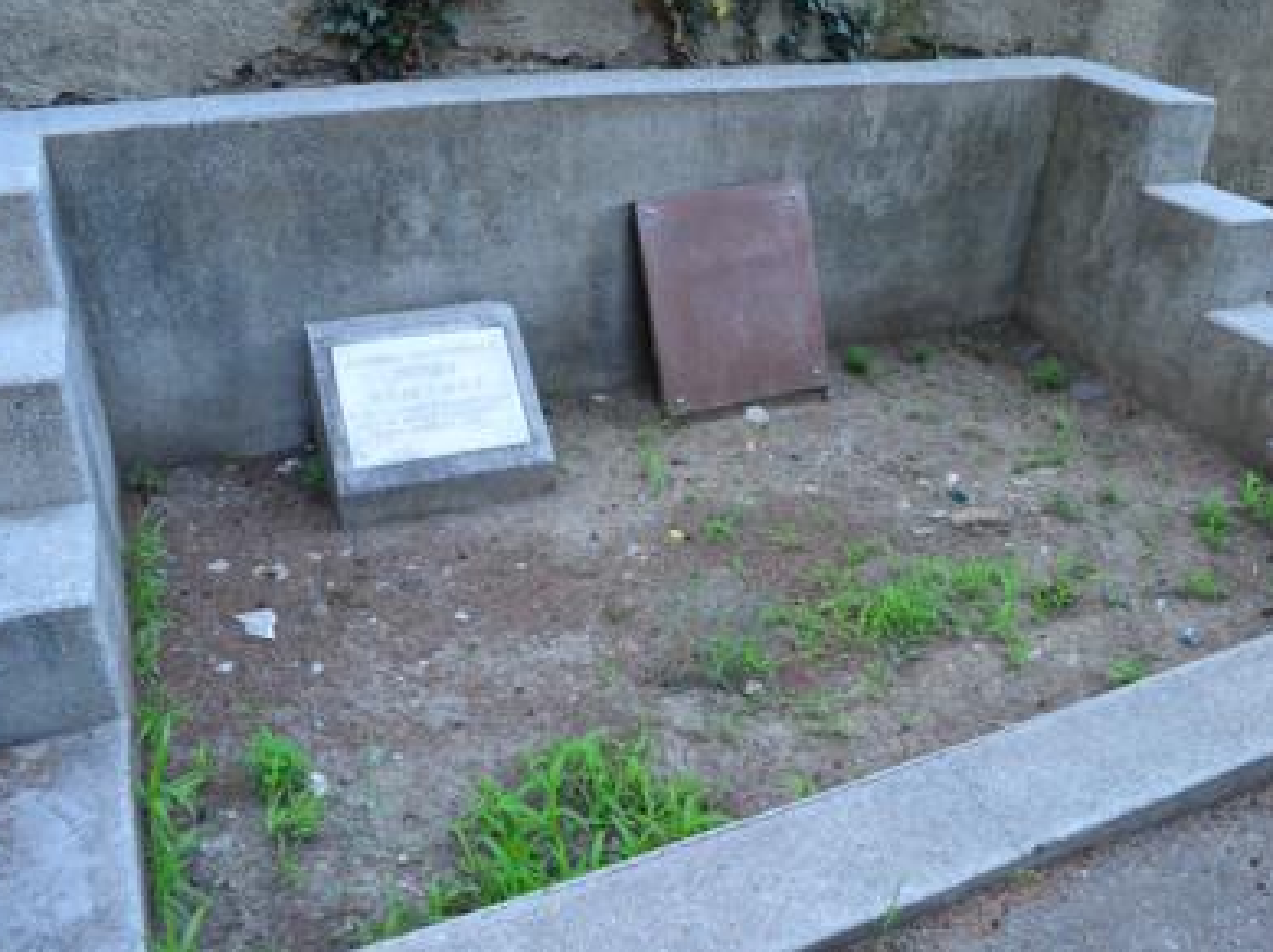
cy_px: 468
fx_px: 1102
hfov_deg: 59.9
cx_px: 694
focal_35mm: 30
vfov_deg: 46.7
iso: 450
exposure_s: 1/40
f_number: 5.6
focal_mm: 18
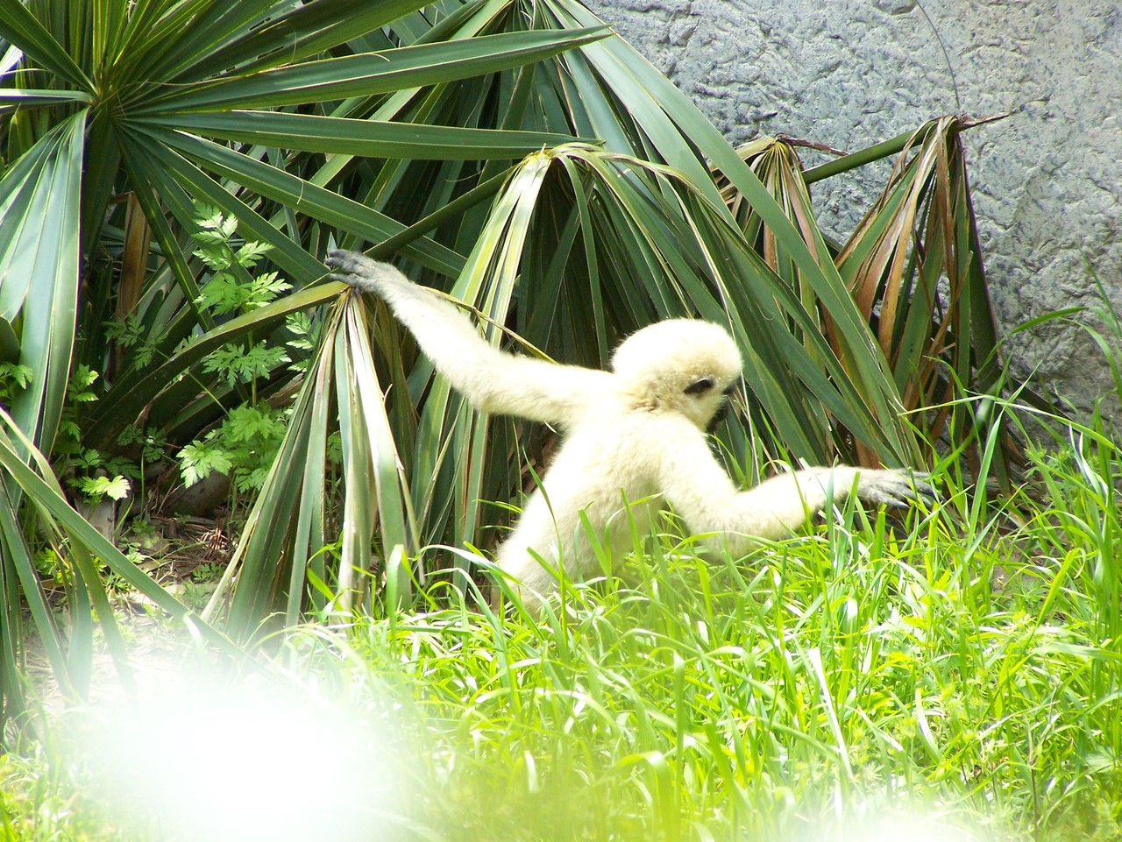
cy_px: 421
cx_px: 561
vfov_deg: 3.9
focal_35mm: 380
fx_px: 12321
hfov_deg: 5.2
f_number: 3.7
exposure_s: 1/320
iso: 200
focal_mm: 63
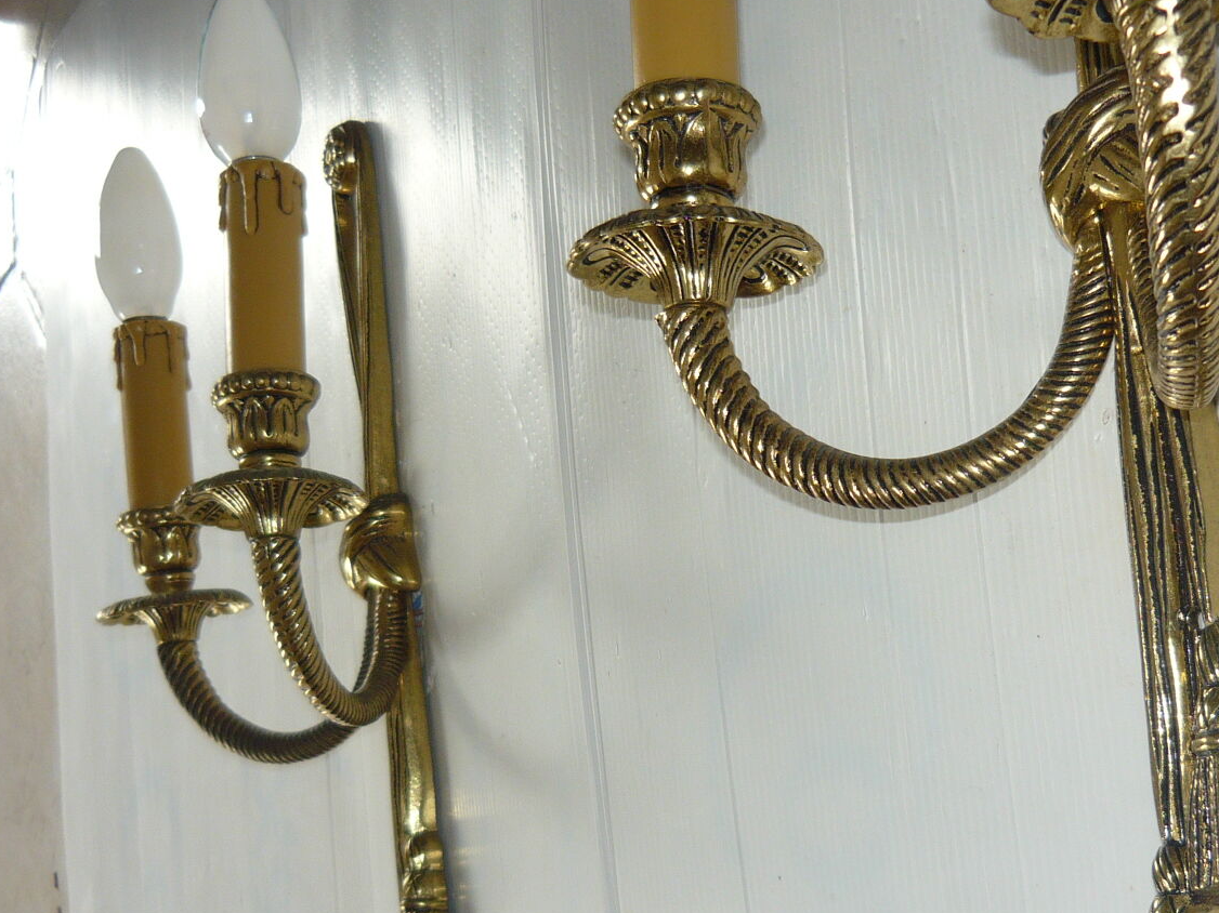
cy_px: 494
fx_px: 1901
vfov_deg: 27.0
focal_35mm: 54
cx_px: 786
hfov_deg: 35.3
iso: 100
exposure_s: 1/30
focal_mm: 5.5
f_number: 2.8
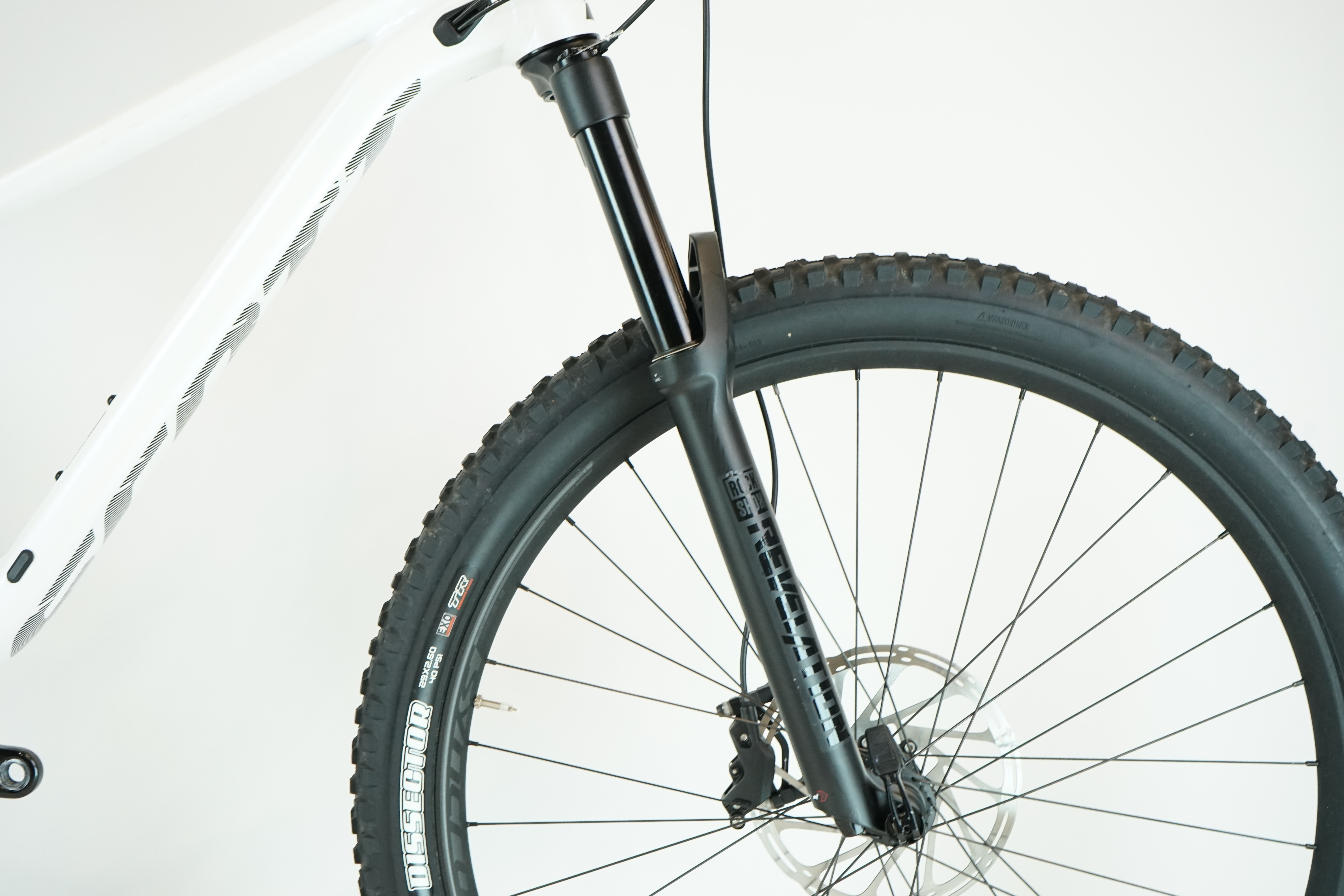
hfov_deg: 43.6
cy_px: 448
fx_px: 1680
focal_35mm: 45
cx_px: 672
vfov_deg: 29.9
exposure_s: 1/200
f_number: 6.3
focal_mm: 45
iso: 2000
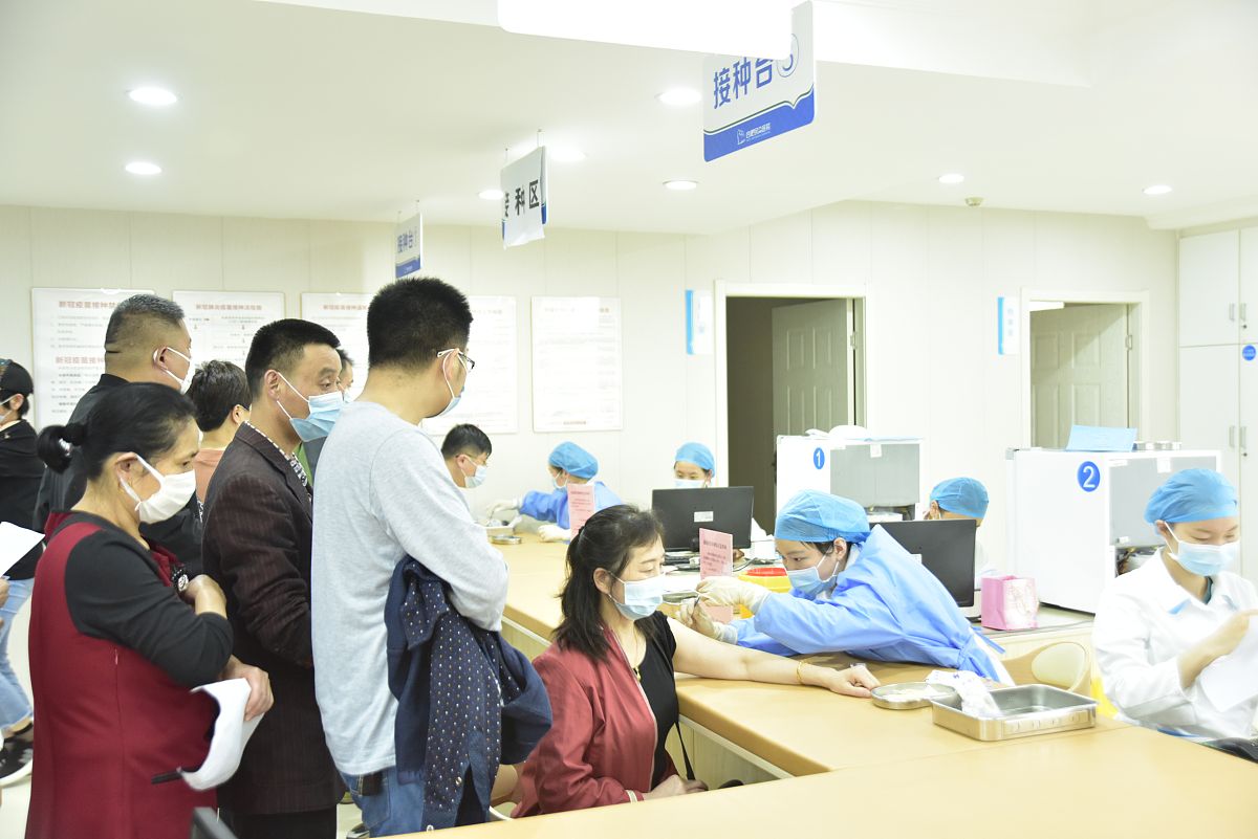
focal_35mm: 35
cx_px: 629
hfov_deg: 54.4
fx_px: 1223
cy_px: 420
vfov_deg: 37.9
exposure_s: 1/160
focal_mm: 35
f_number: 3.2
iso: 2500
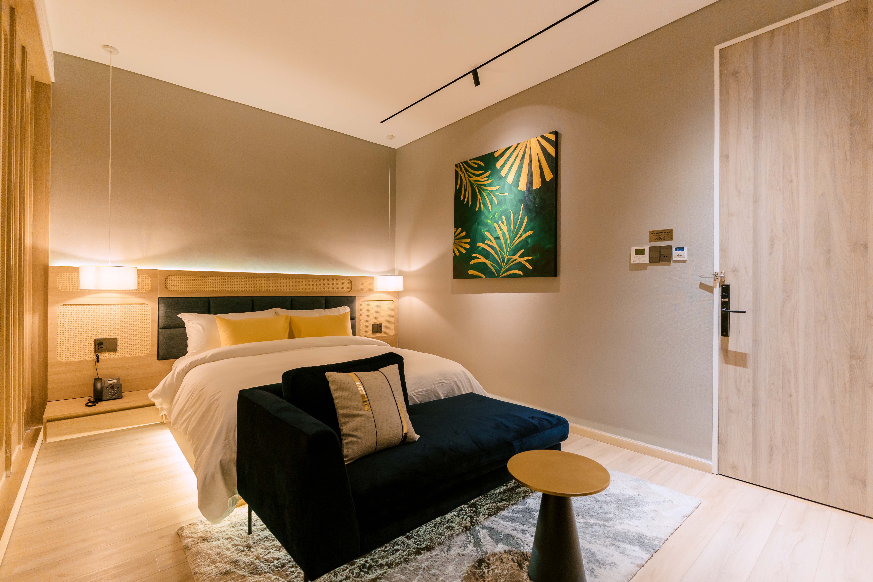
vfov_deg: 72.1
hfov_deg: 95.0
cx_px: 436
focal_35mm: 16
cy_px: 291
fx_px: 400
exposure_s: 1/125
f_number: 1.8
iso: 800
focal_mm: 11
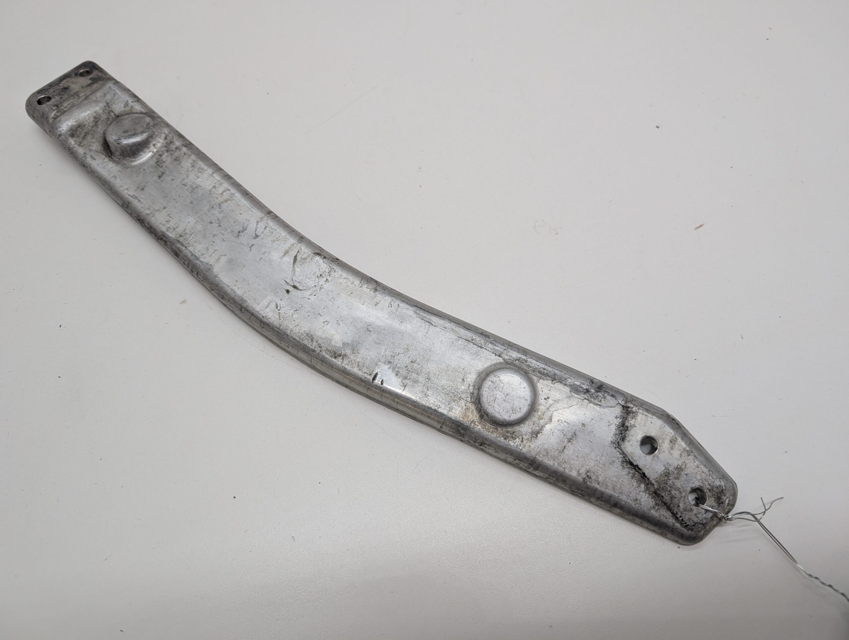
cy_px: 320
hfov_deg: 71.5
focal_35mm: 24
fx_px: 590
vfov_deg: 56.9
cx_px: 424
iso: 67
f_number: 1.68
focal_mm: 6.9
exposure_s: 1/63.7
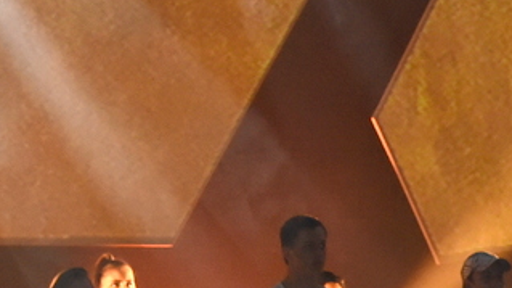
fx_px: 5712
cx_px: 597
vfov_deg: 2.9
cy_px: 311
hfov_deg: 5.1
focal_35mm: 421
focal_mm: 80
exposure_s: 1/250
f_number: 4.5
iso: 2500
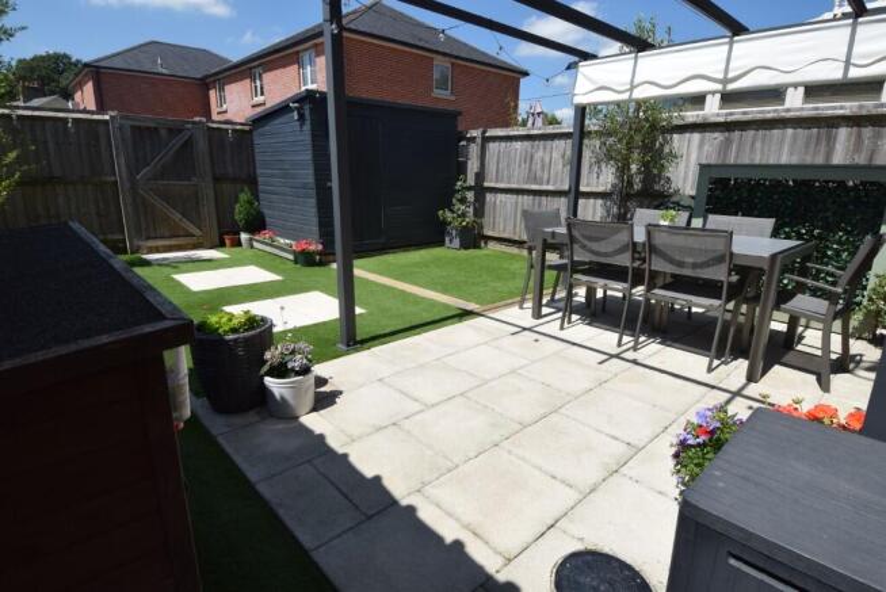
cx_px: 443
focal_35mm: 18
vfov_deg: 67.5
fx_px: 443
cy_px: 296
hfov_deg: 90.0
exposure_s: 1/400
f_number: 10
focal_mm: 12
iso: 200
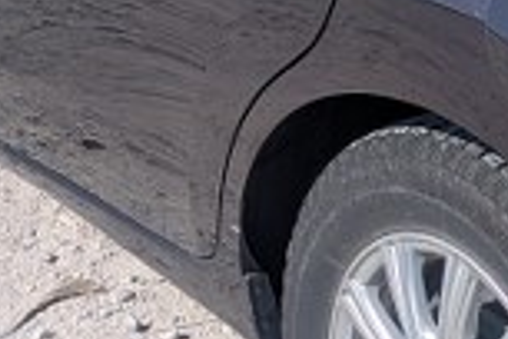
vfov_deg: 9.9
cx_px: 659
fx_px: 1919
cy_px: -100
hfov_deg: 14.5
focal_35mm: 136
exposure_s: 1/2222
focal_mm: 5.43
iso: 52
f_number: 1.89
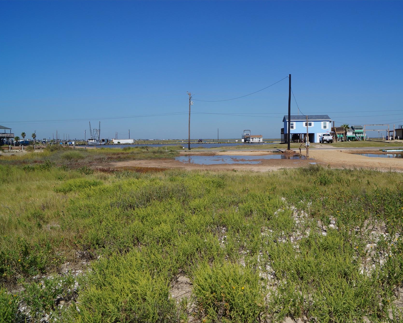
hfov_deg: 56.7
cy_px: 164
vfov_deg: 47.1
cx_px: 243
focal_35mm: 31
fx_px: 370
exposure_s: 1/320
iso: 100
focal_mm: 18
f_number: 13
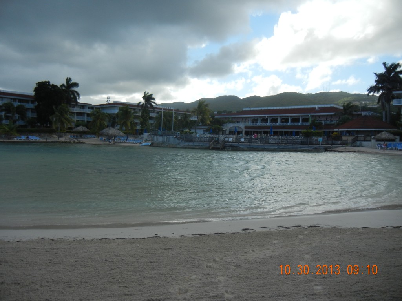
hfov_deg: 60.0
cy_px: 150
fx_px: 348
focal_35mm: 30
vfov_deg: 46.8
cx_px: 201
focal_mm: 5.4
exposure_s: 1/368
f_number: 7
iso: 160
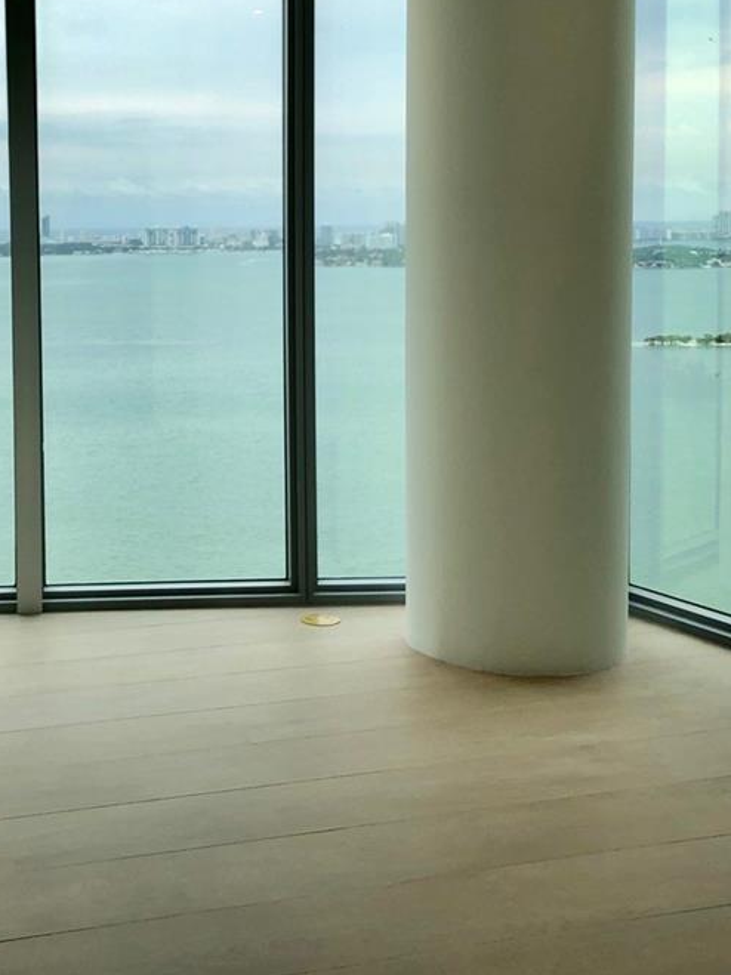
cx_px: 154
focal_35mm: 51
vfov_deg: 37.1
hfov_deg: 28.0
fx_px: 1436
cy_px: 327
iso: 20
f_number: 1.8
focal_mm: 4
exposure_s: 1/374
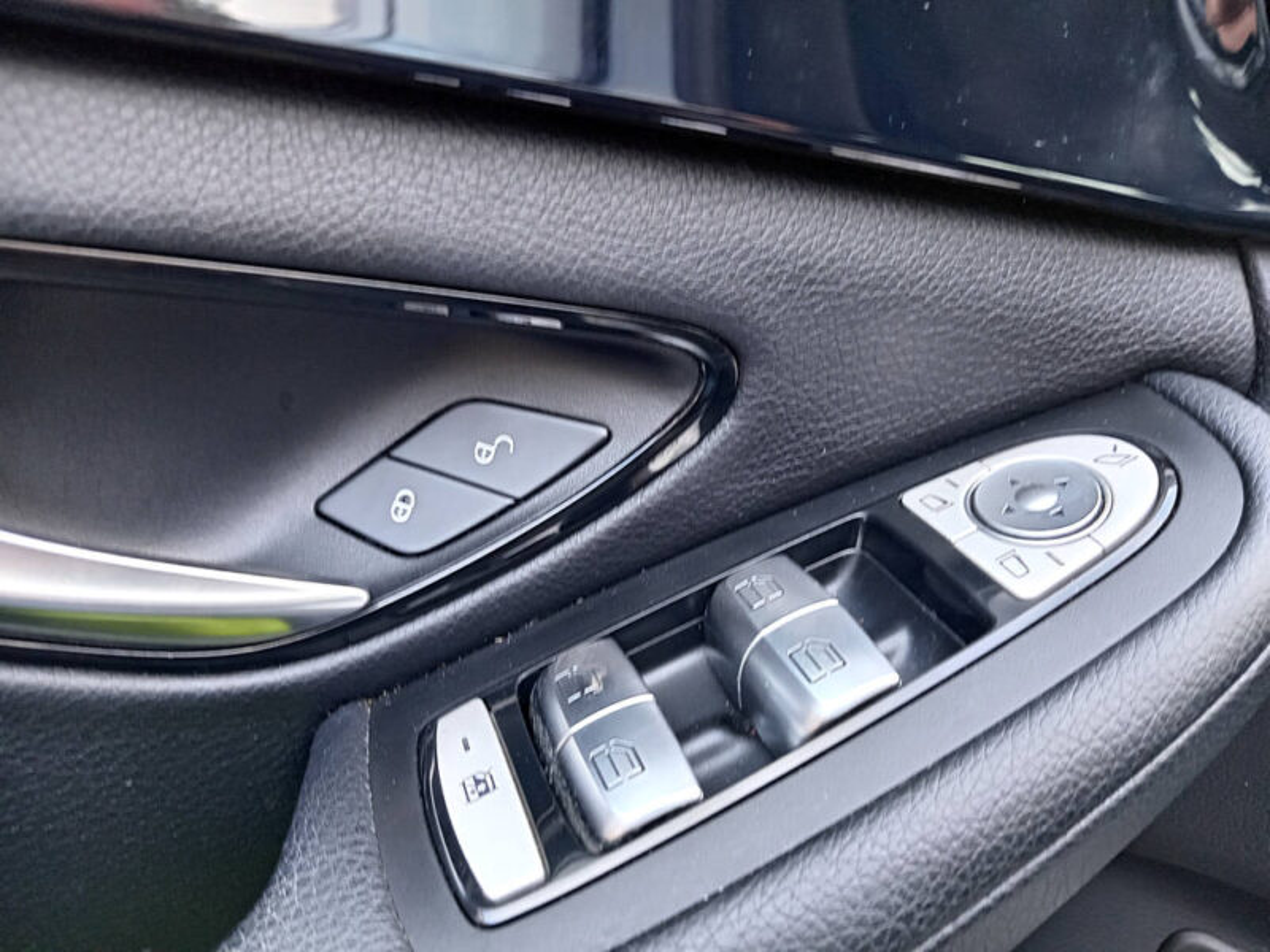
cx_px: 635
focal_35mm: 25
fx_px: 917
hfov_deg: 69.4
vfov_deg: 54.9
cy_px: 476
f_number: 1.8
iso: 416
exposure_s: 1/24
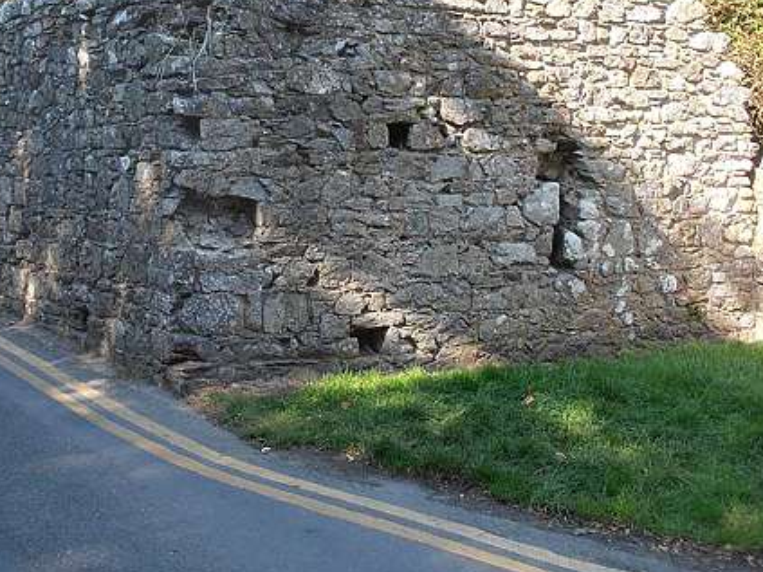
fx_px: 1234
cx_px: 317
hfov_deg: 34.3
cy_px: 148
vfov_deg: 25.8
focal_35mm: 56
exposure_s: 1/125
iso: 80
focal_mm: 6.61
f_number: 3.9
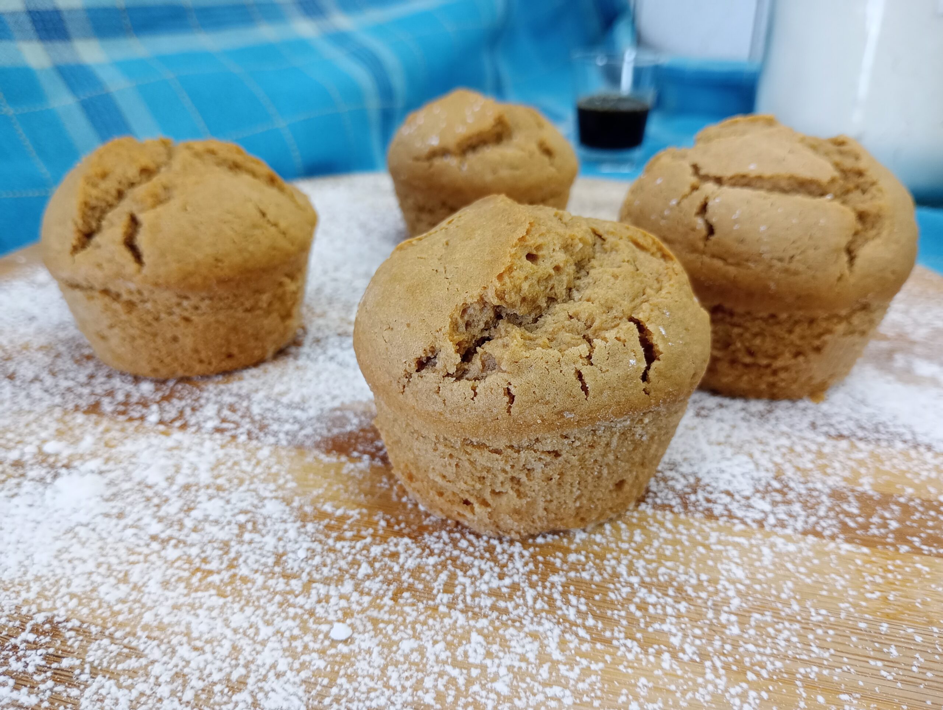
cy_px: 355
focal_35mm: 28
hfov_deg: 63.4
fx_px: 764
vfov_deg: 49.9
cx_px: 472
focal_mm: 4.27
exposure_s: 1/33.3
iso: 423
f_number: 1.8
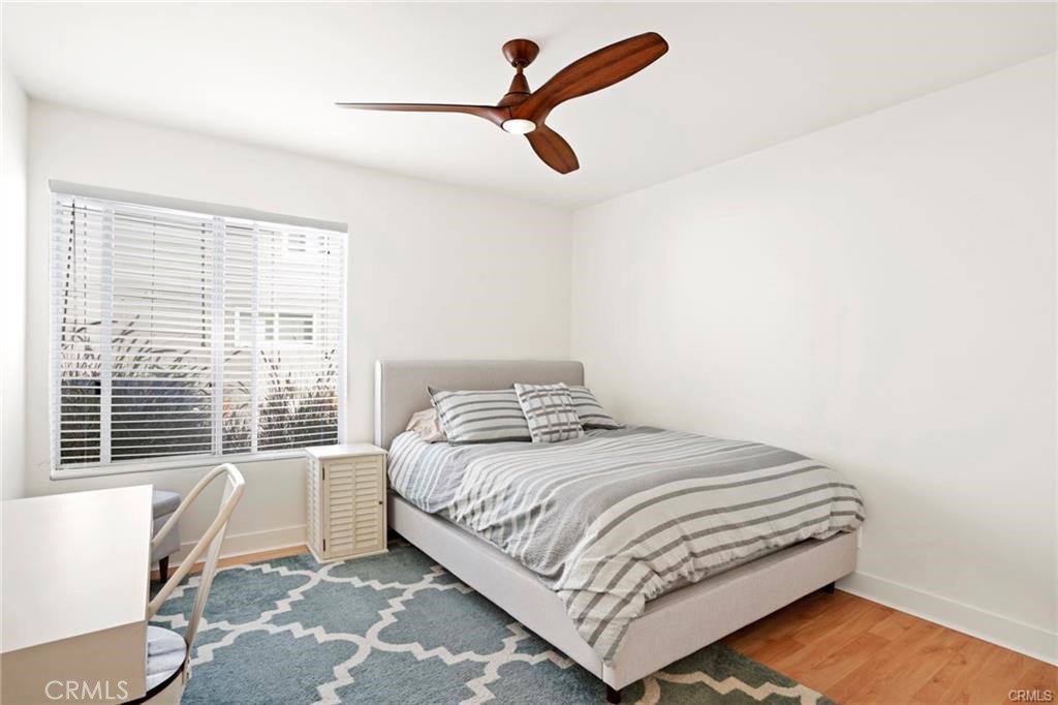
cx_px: 529
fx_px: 499
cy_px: 352
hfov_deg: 93.3
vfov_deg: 70.4
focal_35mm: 17
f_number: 8
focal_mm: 17
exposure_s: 1/1.67
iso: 200
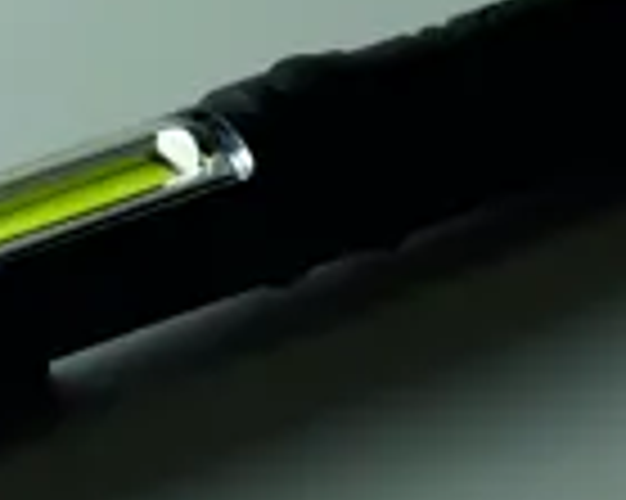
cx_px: -338
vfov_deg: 4.4
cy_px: 412
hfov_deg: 5.4
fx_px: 6554
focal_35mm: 354
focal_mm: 105
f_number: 16
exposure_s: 1/6
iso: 100
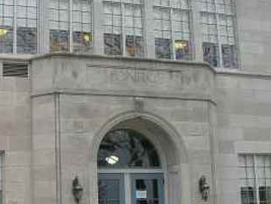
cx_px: 100
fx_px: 556
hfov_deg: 27.3
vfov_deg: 20.8
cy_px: 102
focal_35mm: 71
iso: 50
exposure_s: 1/81.3
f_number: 4
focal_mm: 8.9
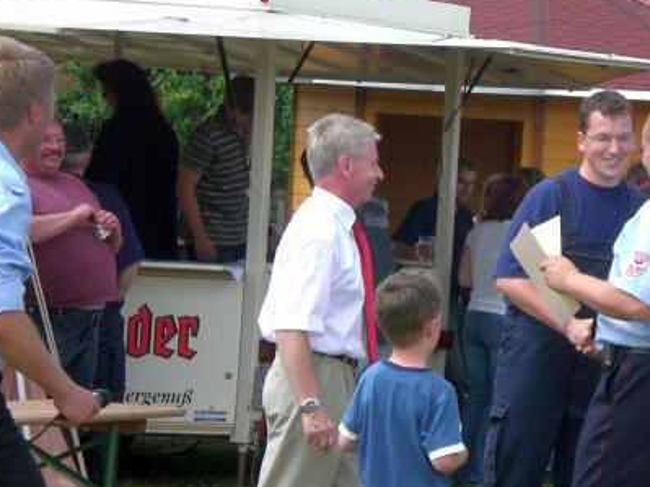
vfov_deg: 8.1
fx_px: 3435
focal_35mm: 183
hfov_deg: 10.8
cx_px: 484
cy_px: 249
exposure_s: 1/250
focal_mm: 18.9
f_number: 5.9
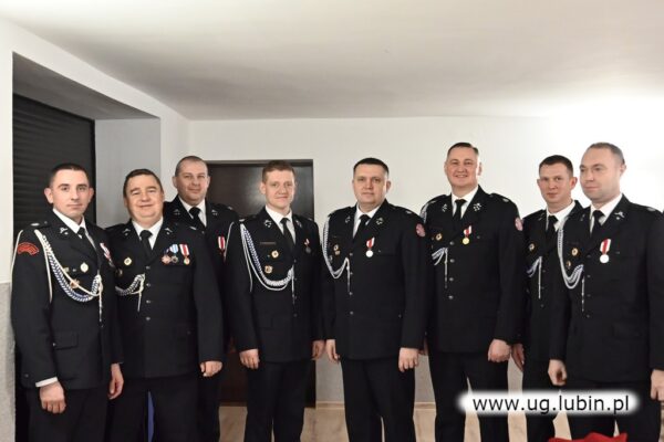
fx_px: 793
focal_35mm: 43
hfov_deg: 45.4
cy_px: 221
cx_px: 332
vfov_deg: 31.2
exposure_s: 1/60
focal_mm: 29
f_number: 2.8
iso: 7200
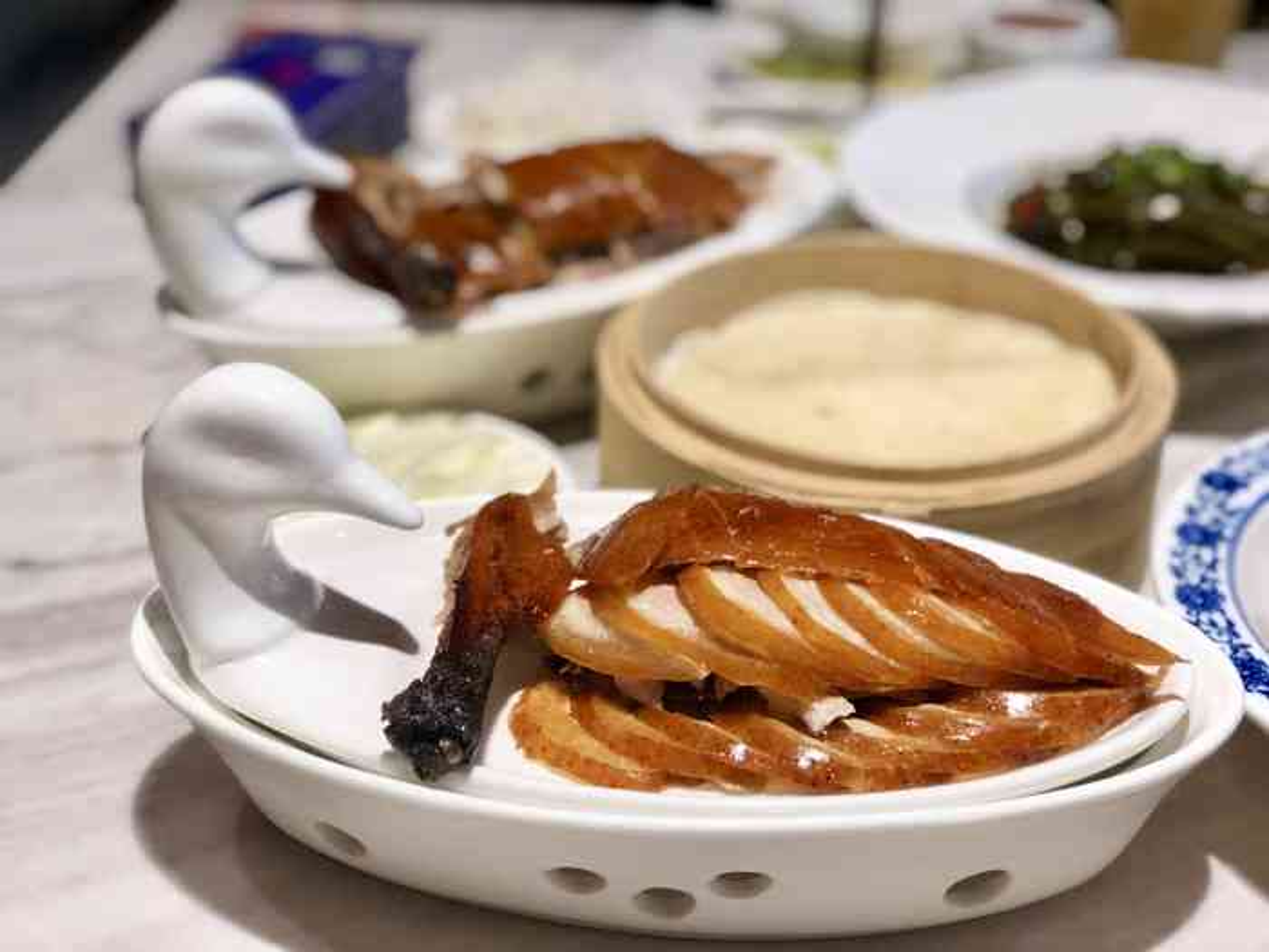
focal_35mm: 57
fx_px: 2090
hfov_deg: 33.8
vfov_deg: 25.7
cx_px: 634
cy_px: 476
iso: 100
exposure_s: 1/33
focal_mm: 6.6
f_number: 2.8
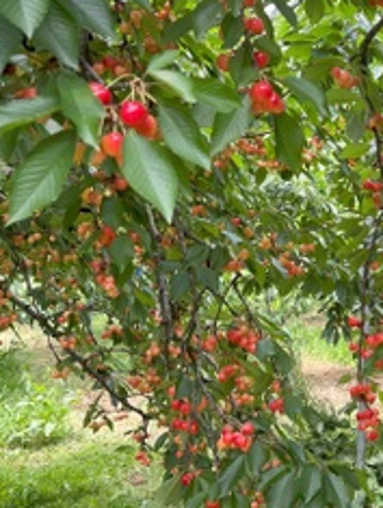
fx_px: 780
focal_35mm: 53
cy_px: 218
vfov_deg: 36.1
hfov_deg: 24.6
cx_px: 478
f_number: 1.6
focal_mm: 5.1
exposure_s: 1/243
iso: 50
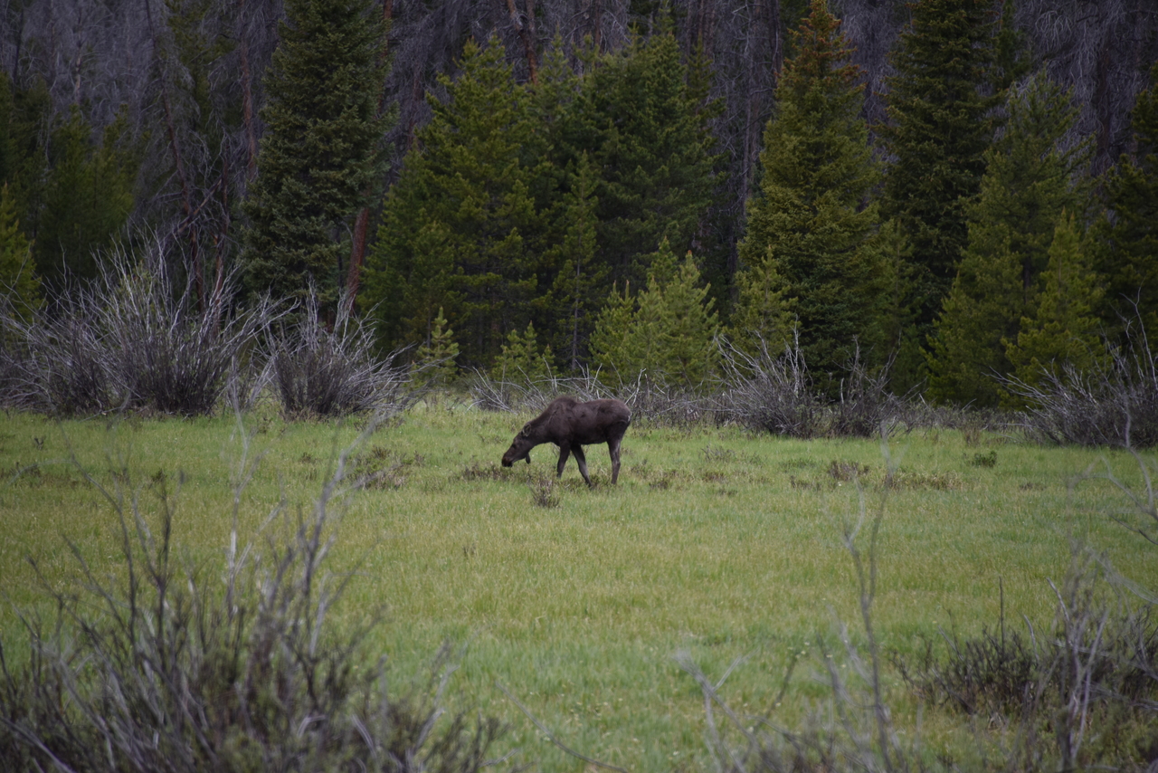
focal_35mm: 300
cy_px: 386
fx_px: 9652
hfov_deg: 6.9
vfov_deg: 4.6
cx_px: 579
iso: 280
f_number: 5.6
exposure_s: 1/640
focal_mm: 300
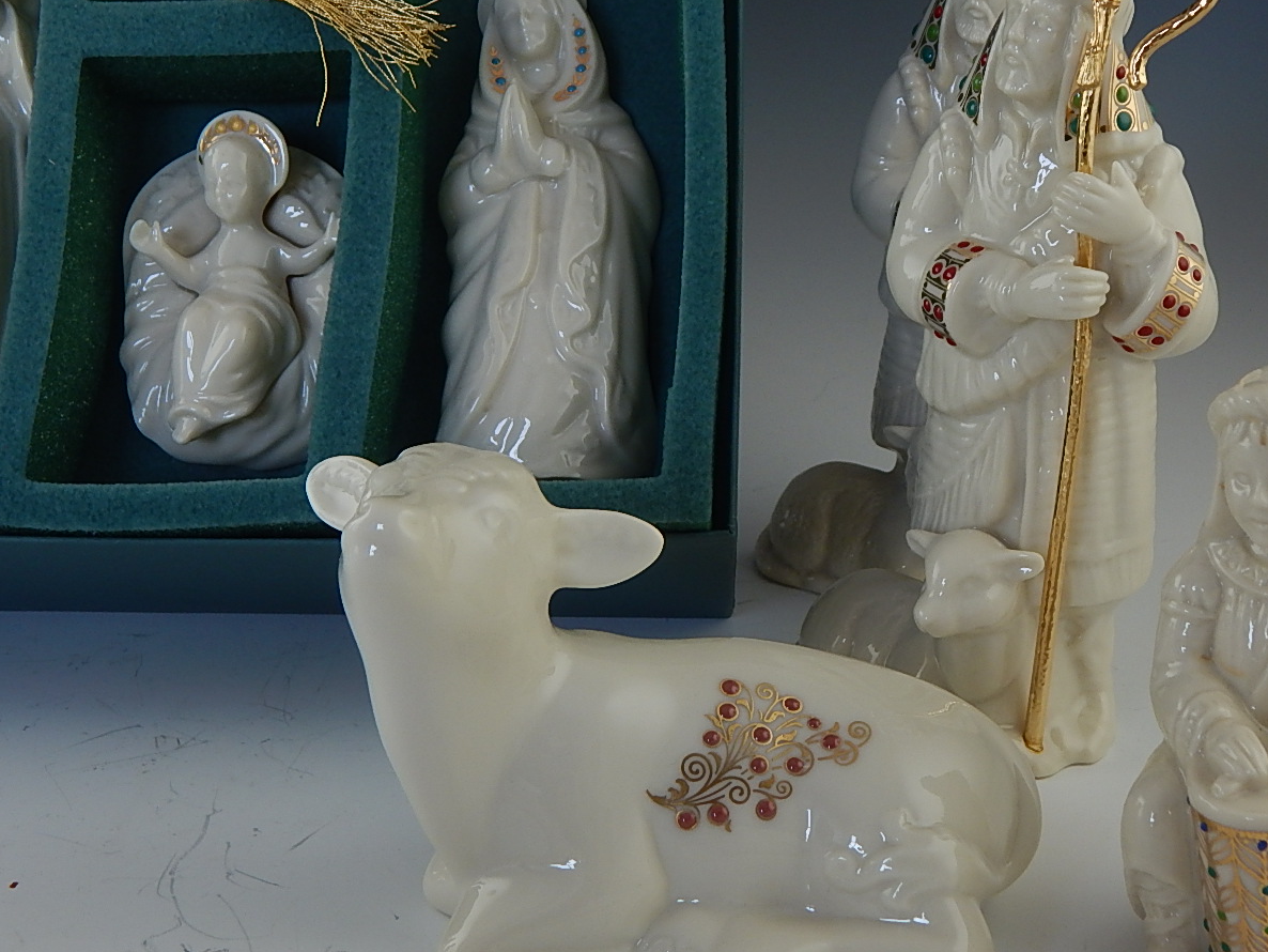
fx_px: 2125
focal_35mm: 58
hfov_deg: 33.2
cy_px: 423
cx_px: 684
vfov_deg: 25.2
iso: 125
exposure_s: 1/50
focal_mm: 7.7
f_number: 3.6
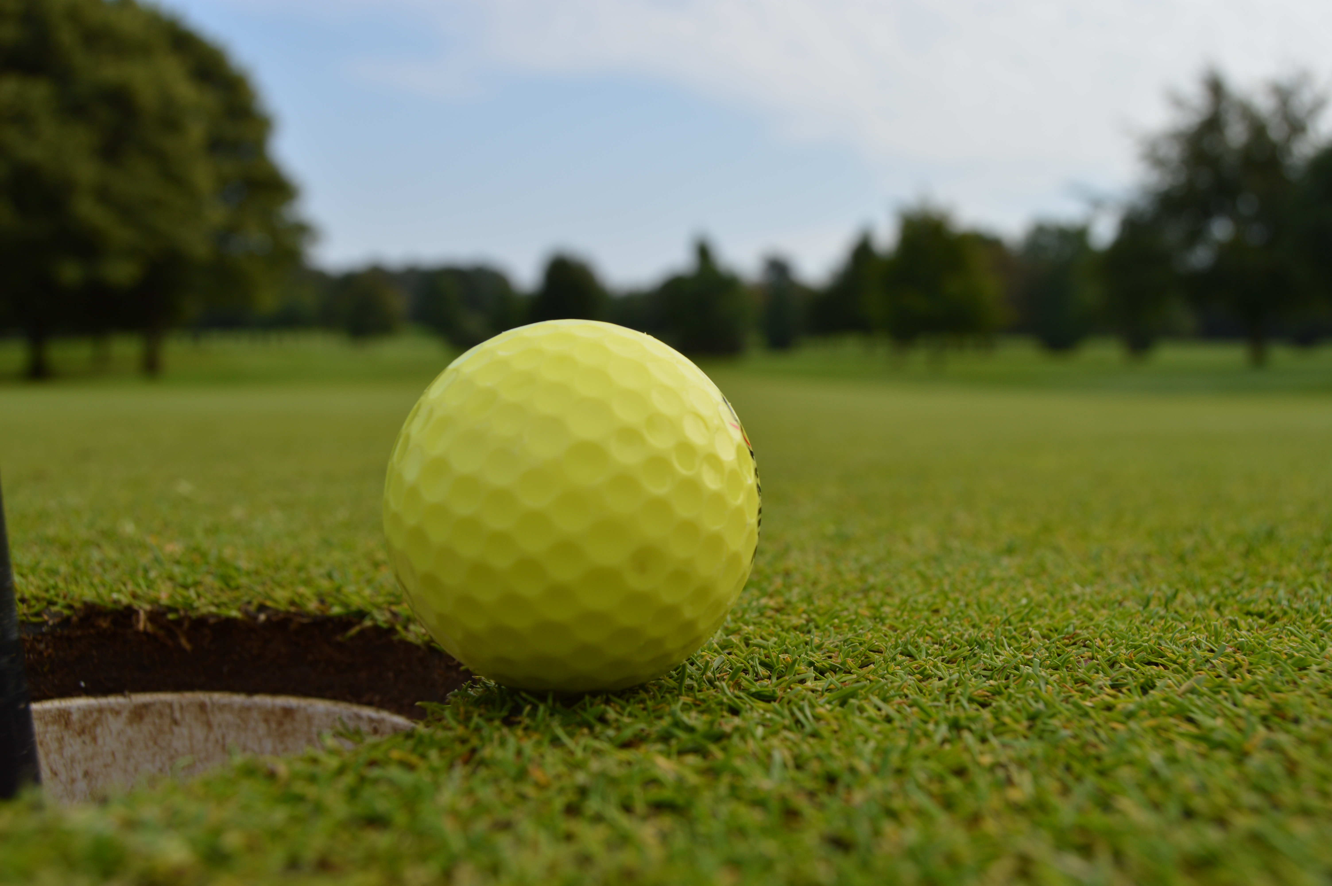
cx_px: 666
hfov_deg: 55.1
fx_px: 1275
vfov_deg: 38.3
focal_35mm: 34
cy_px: 443
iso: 100
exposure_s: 1/250
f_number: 8
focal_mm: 23
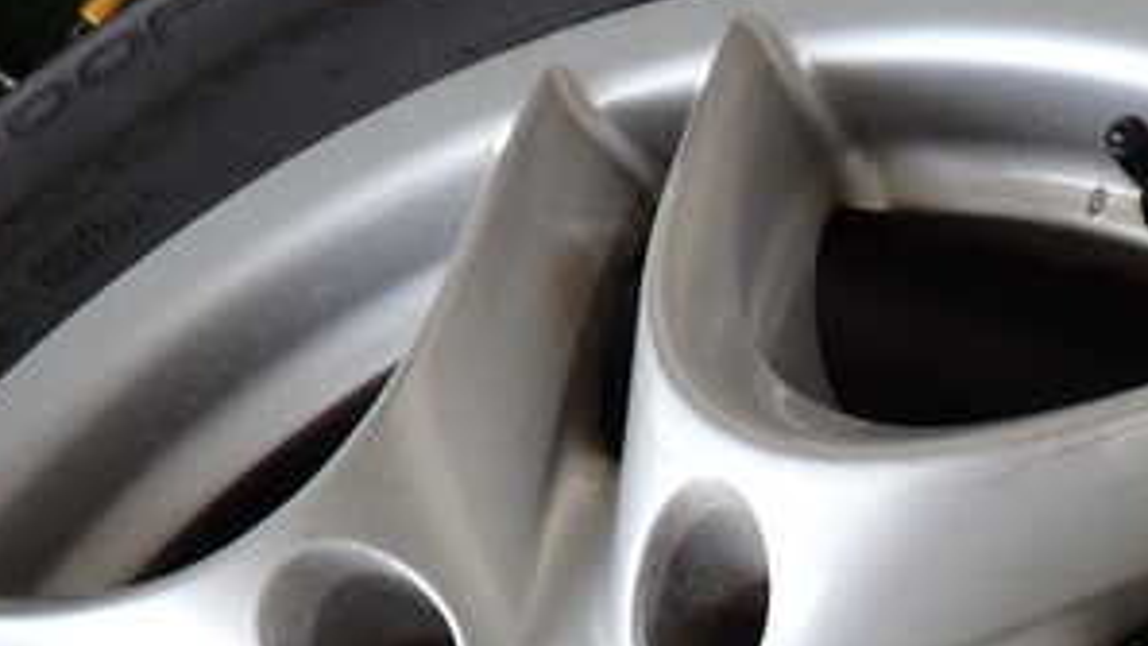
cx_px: 924
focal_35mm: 55
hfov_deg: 36.5
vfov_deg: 20.5
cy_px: 754
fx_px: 1674
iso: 100
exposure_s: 1/60
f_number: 2
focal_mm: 4.5
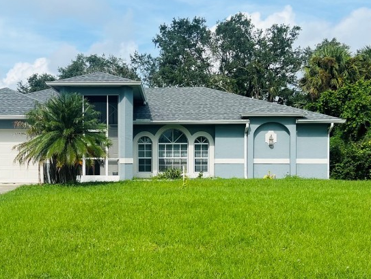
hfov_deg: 38.5
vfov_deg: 29.7
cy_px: 161
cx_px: 128
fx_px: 526
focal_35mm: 49
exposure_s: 1/4630
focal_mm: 5.7
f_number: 1.5
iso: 50
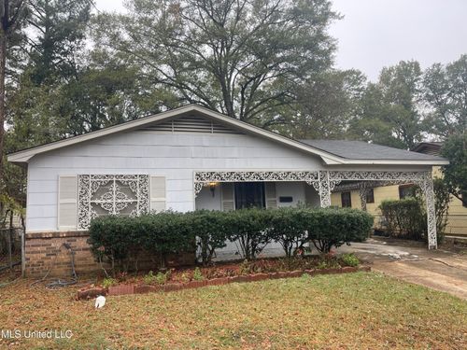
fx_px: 337
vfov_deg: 54.9
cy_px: 175
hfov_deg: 69.4
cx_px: 234
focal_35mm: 25
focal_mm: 5.1
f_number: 1.6
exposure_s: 1/226
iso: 32
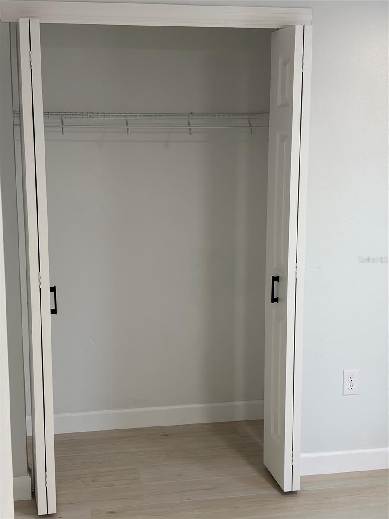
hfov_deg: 28.0
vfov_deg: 36.8
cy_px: 260
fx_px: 779
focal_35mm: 52
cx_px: 194
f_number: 1.6
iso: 100
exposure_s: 1/60
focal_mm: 5.96
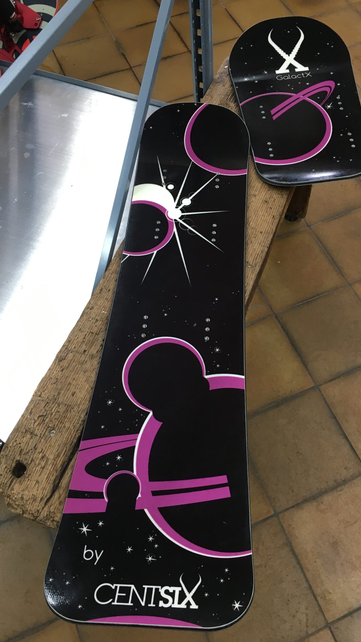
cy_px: 320
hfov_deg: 36.5
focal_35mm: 32
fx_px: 545
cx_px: 221
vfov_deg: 61.0
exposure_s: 1/33
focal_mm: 4.15
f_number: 2.2
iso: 100
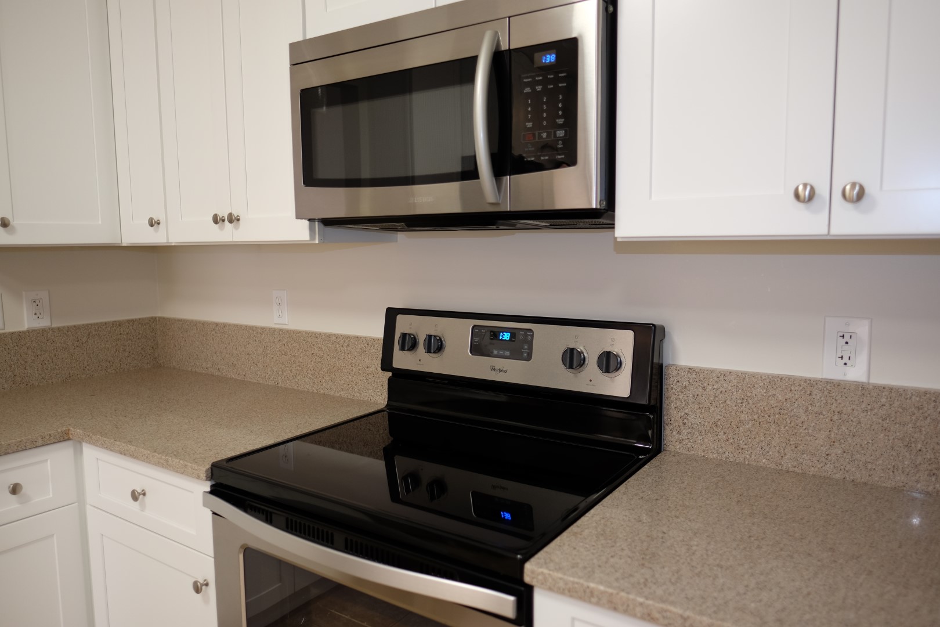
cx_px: 470
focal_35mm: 24
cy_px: 314
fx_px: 627
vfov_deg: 53.1
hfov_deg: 73.7
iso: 200
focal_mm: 16
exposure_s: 1/70
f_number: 1.4
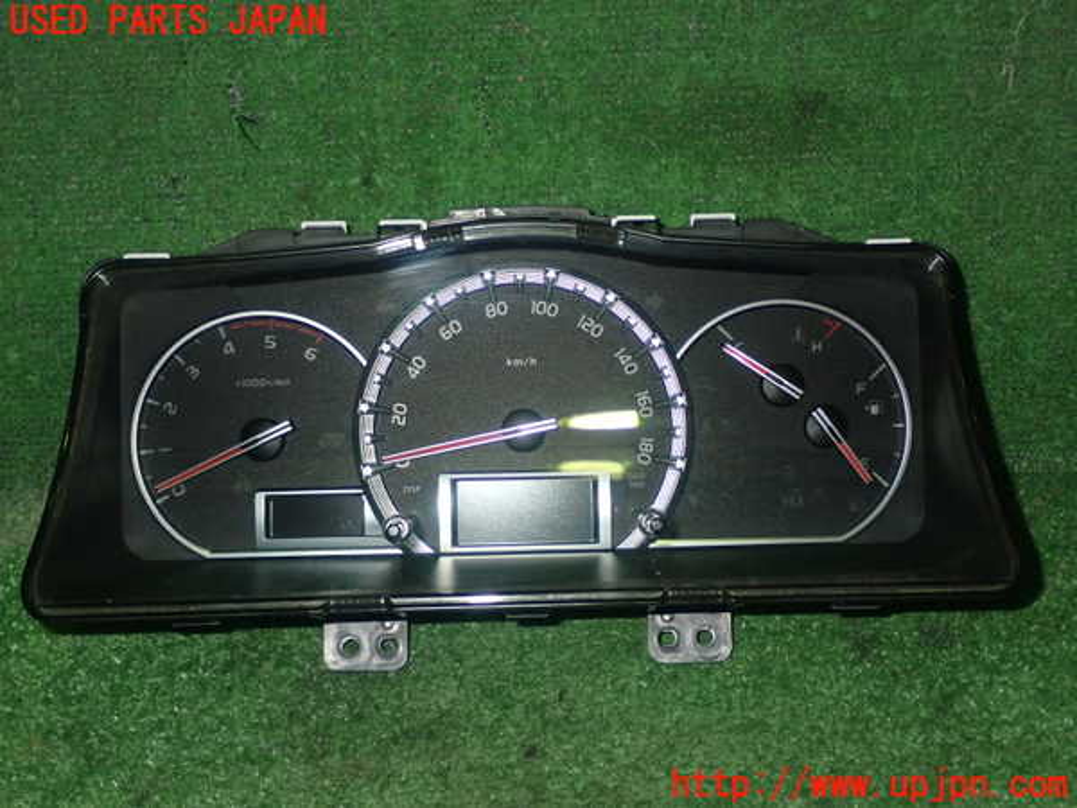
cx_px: 538
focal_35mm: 50
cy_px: 404
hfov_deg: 38.2
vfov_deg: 29.1
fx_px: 1556
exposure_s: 1/50
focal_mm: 9.01
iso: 800
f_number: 9
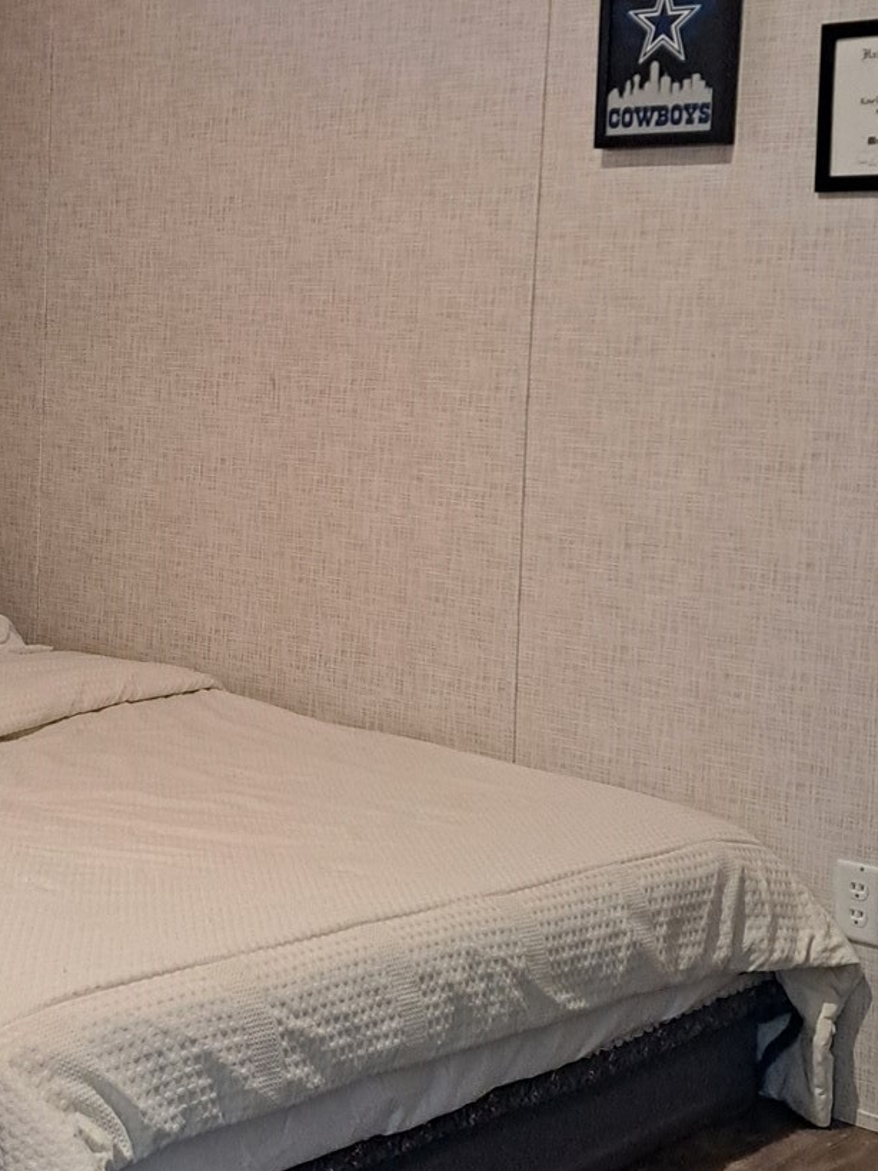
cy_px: 503
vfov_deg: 32.1
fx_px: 2030
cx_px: 266
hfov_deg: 24.2
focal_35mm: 60
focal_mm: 5.23
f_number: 1.8
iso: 250
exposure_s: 1/60
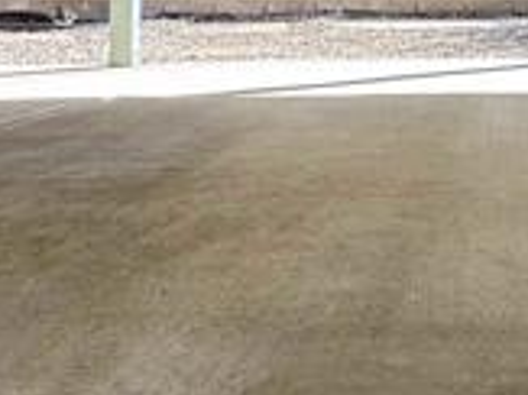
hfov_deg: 32.6
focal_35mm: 55
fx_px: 838
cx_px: 505
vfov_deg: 24.4
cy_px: -58
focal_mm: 2.22
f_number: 2.2
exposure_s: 1/120
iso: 40
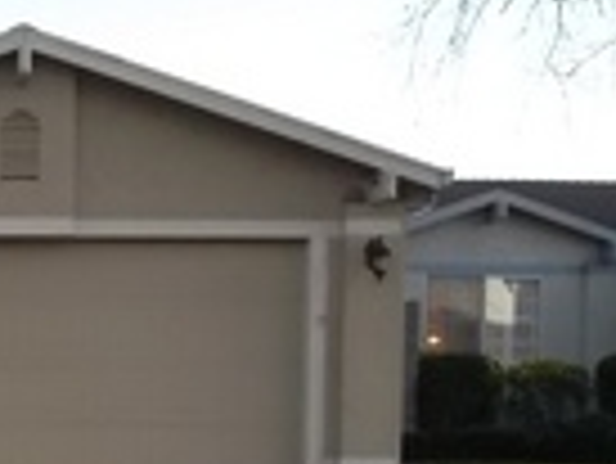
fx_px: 1443
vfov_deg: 17.8
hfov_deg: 22.3
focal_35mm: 81
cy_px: 469
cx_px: -112
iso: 480
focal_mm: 5.7
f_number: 3.7
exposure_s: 1/45
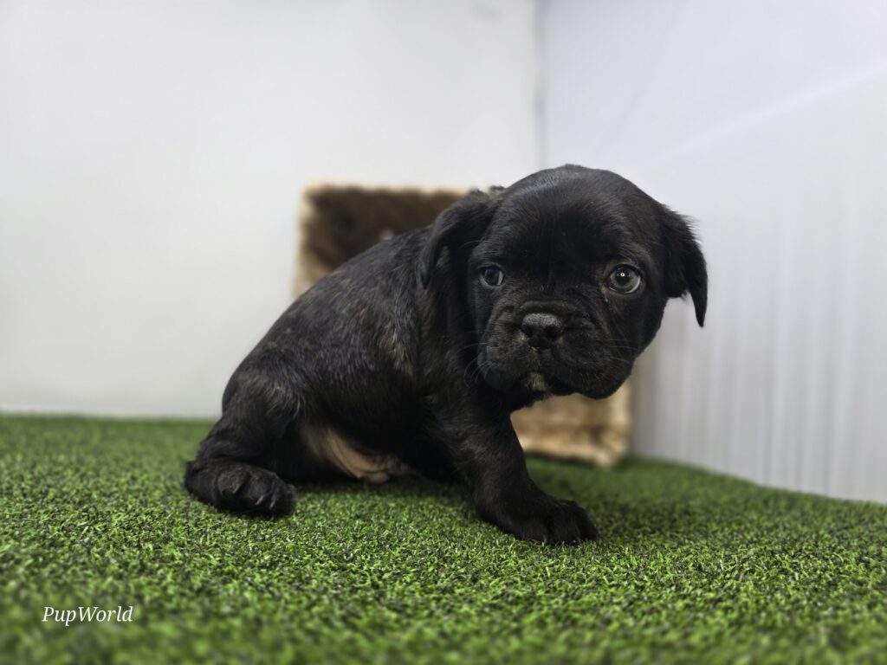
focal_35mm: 23
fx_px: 589
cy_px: 332
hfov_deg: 73.9
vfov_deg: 58.9
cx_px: 444
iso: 50
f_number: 1.7
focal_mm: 6.3
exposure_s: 1/120
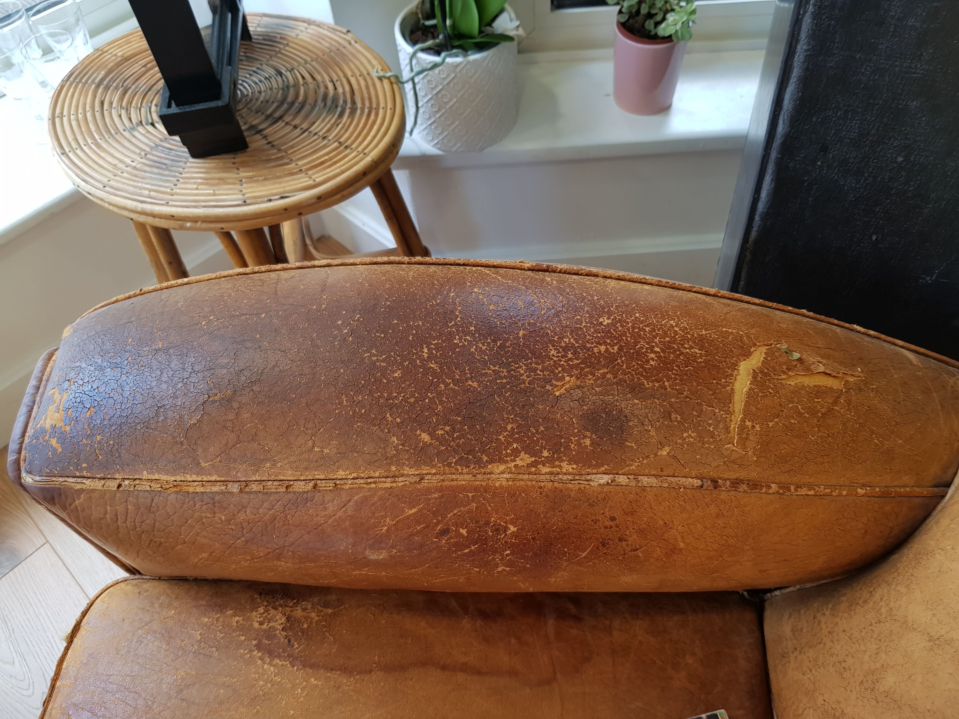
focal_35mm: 26
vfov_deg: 53.1
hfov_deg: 67.3
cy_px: 360
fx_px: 720
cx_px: 480
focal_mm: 4.2
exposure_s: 1/50
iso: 50
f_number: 1.7
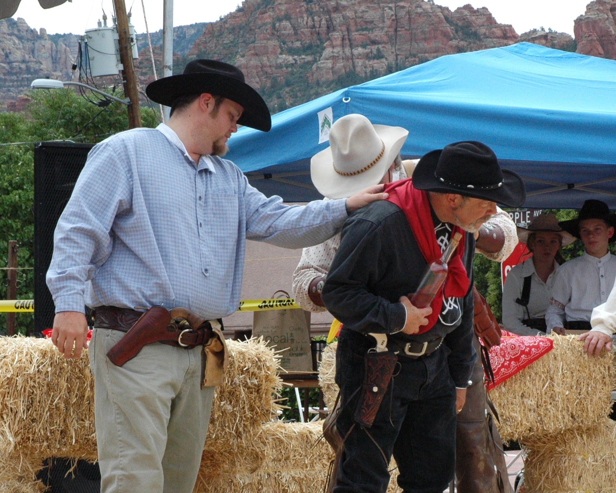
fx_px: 2133
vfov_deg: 13.2
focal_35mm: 117
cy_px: 335
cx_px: 472
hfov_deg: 16.3
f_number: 11
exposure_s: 1/500
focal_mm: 48
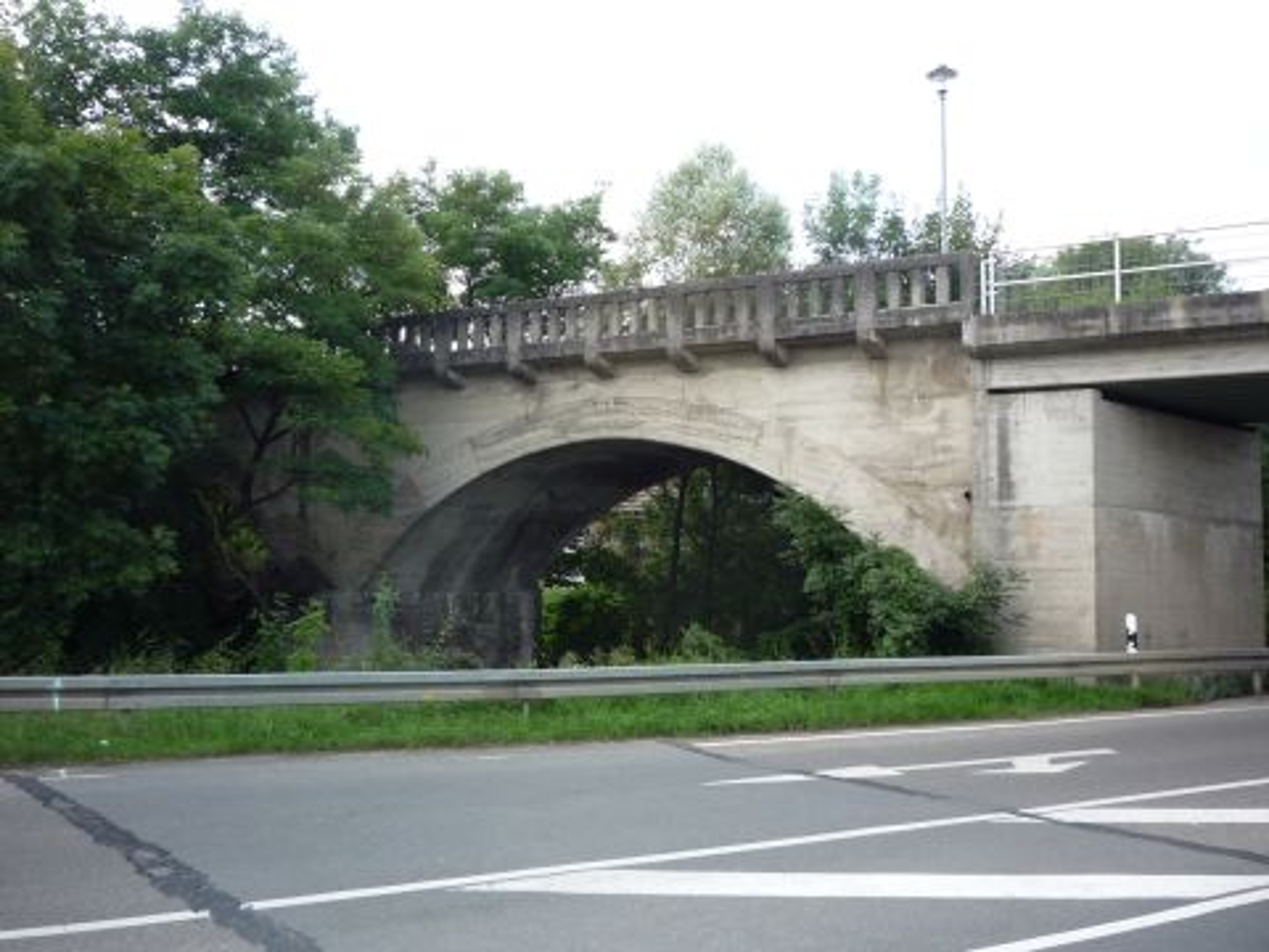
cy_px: 476
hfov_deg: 56.8
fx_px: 1173
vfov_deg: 44.2
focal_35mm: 32
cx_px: 634
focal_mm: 5.2
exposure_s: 1/200
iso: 100
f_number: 4
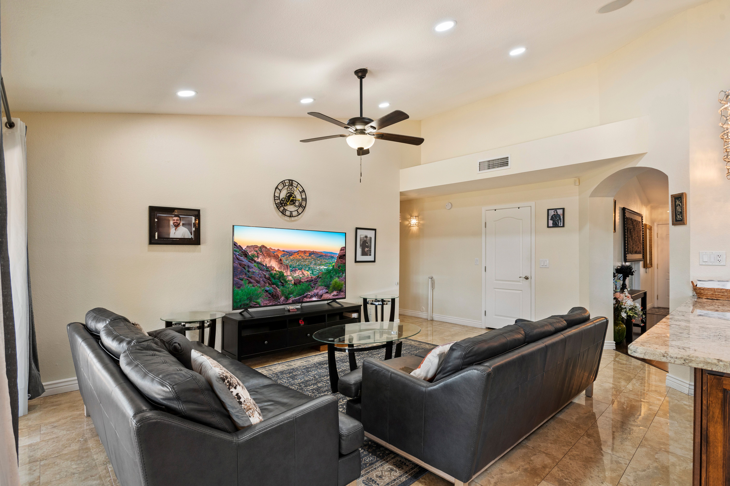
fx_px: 344
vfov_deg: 70.4
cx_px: 365
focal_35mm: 17
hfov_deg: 93.3
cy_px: 243
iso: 800
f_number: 8
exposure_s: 1/15
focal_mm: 17
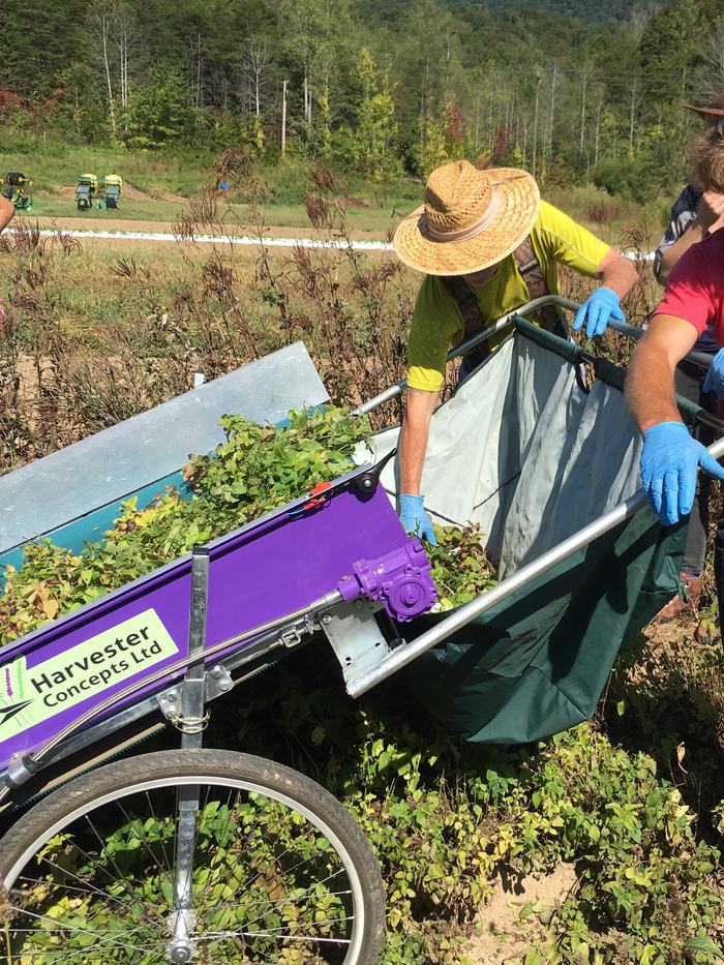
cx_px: 362
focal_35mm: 29
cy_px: 482
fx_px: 809
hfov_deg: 48.2
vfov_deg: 61.7
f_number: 2.2
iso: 25
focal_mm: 4.15
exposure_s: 1/1282
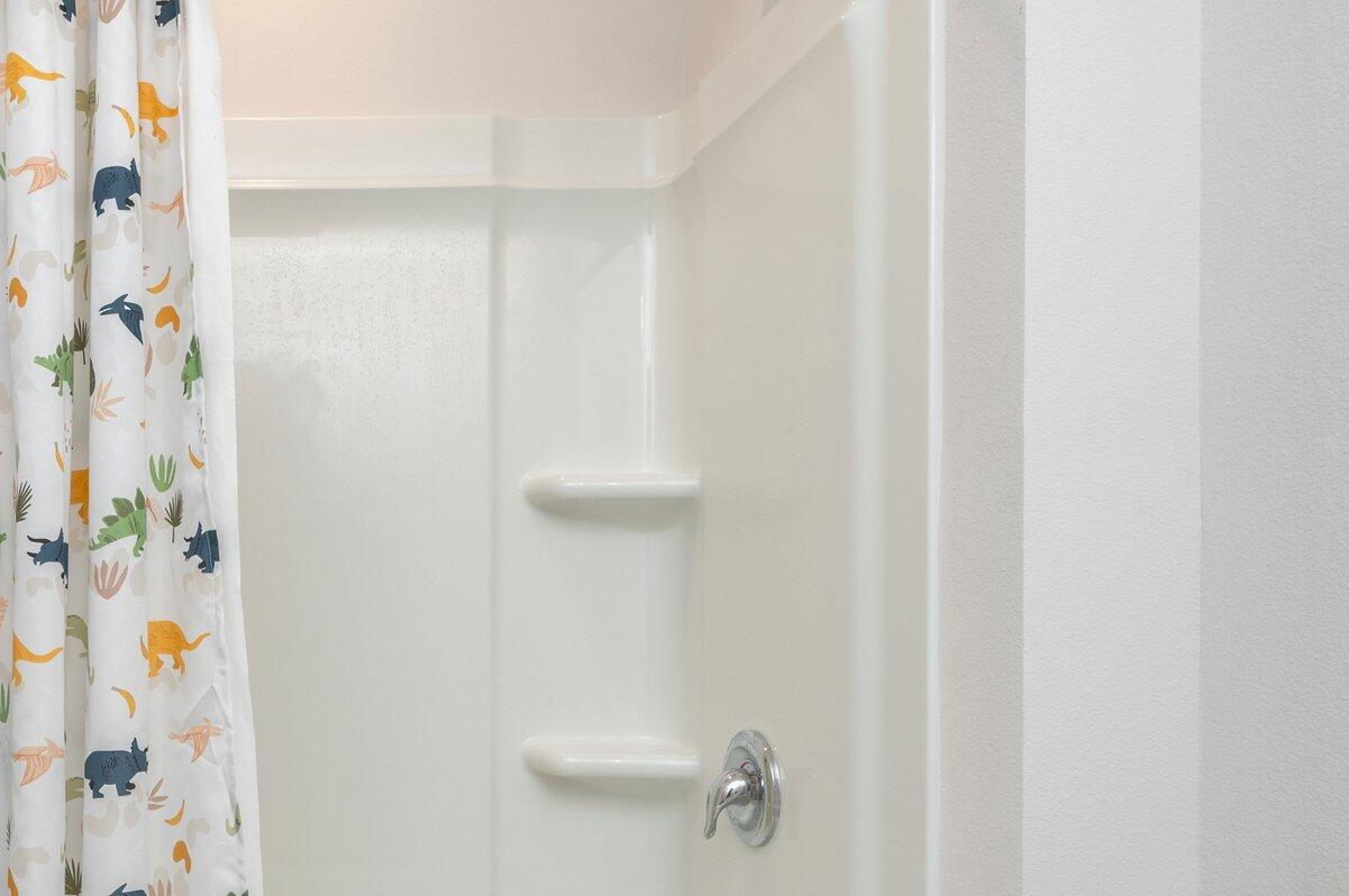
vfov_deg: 44.7
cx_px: 261
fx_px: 1085
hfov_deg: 58.6
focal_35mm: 29
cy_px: 524
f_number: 9
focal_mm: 17
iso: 320
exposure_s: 1/60
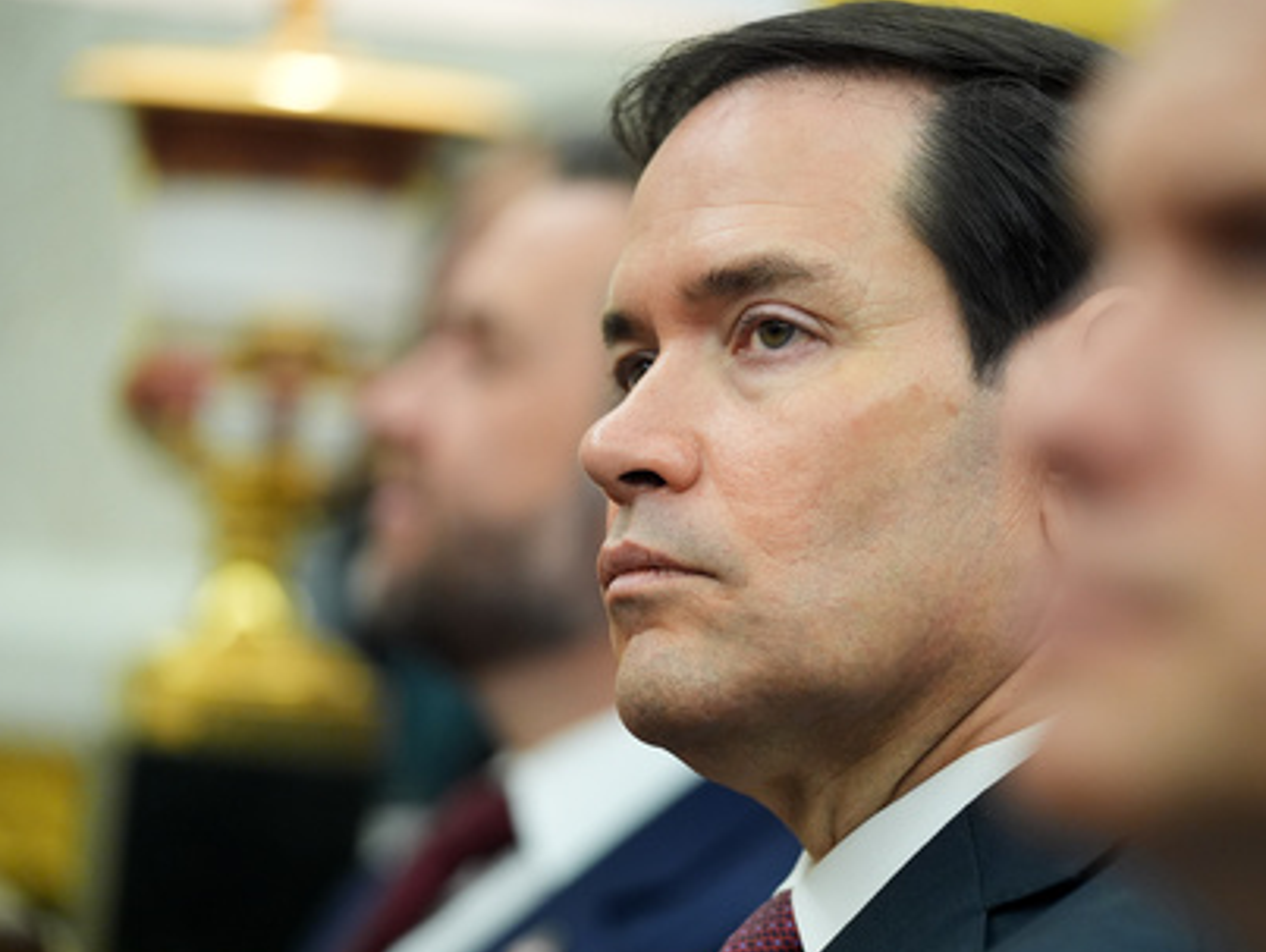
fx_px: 5893
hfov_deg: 12.3
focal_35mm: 161
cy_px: 479
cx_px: 795
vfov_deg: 9.2
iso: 2500
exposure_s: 1/250
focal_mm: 132
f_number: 2.8
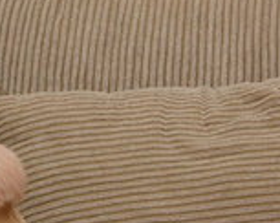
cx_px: -82
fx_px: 2044
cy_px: 57
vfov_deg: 6.2
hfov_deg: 7.7
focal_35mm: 247
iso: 800
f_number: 5.3
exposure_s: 1/60
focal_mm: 42
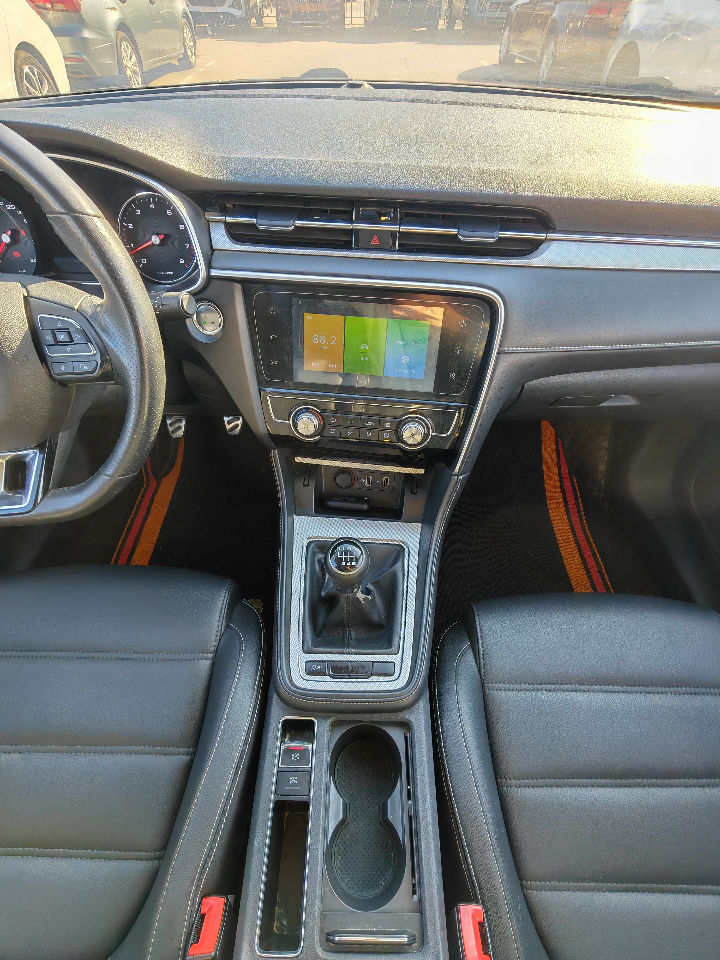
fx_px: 444
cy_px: 480
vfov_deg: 94.5
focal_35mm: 16
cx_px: 360
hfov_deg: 78.1
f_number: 2.2
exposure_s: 1/110
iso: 50
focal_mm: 1.96
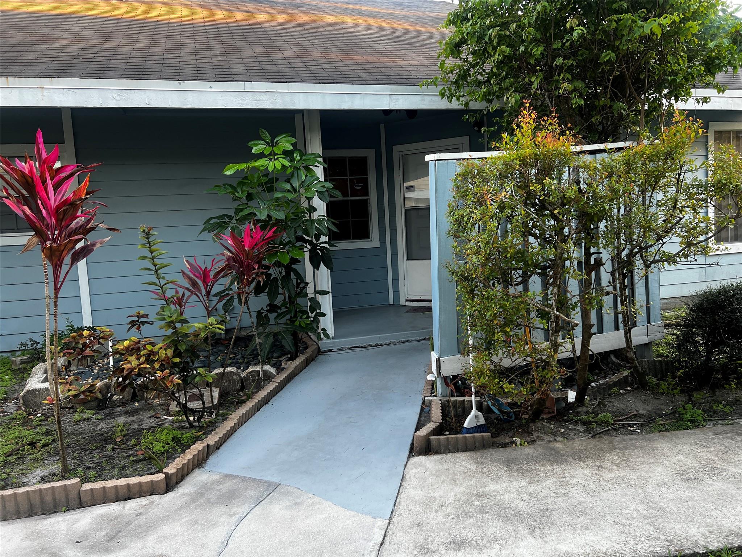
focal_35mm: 26
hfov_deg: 67.3
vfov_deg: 53.1
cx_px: 371
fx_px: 557
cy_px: 278
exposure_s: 1/121
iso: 100
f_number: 1.5
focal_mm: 5.7
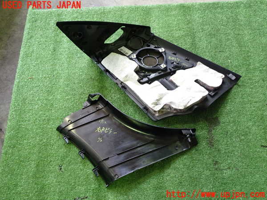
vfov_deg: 46.8
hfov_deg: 60.0
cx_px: 134
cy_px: 100
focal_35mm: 30
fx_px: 231
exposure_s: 1/30
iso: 250
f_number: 2.3
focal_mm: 5.4
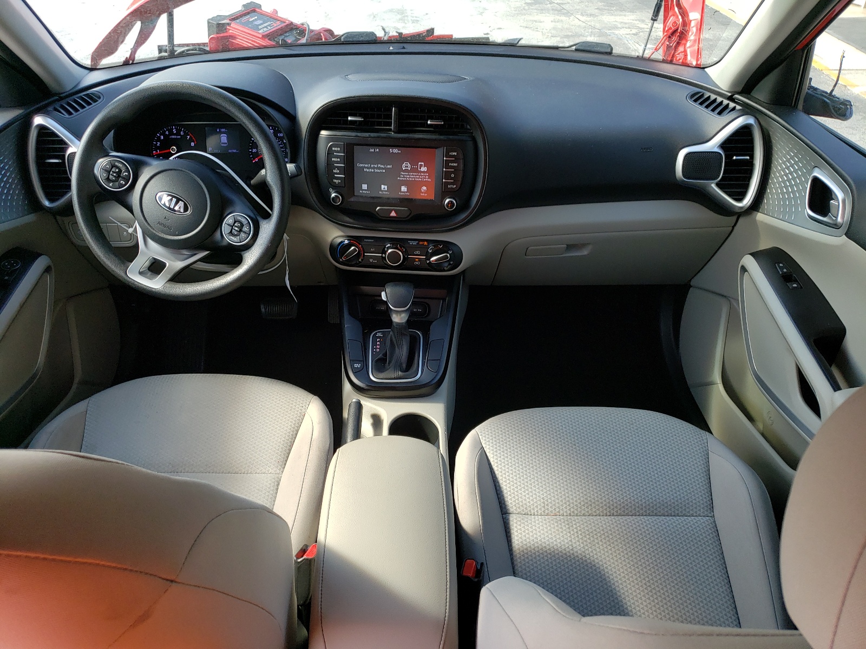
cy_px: 324
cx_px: 433
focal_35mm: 26
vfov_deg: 53.1
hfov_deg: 67.3
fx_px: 650
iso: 50
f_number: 1.5
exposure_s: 1/233
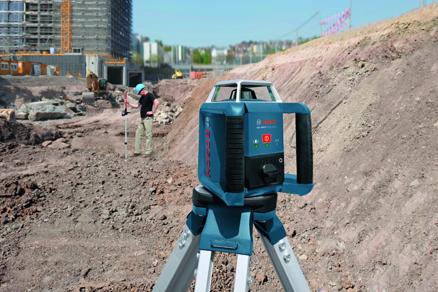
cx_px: 219
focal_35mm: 24
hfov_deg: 73.7
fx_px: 292
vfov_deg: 53.1
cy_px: 146
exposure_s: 1/400
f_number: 7.1
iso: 100
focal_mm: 24
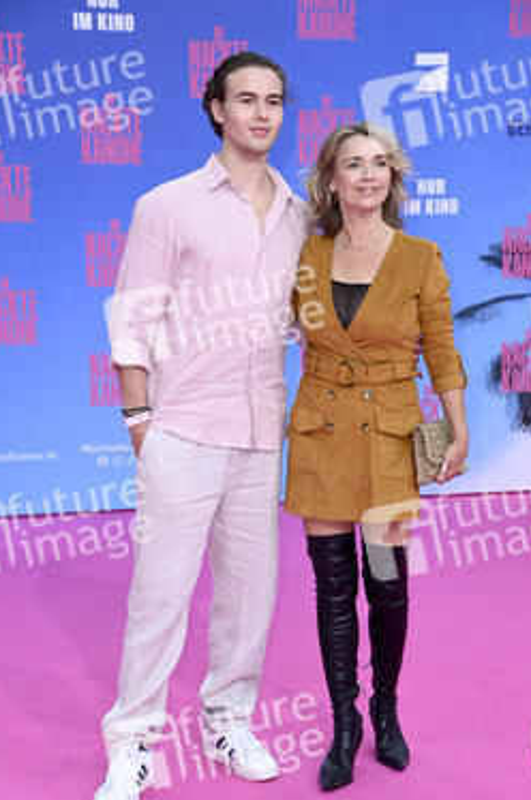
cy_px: 424
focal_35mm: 91
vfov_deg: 22.4
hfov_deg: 15.0
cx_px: 276
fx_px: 2021
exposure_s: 1/250
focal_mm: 85
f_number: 6.3
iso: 250
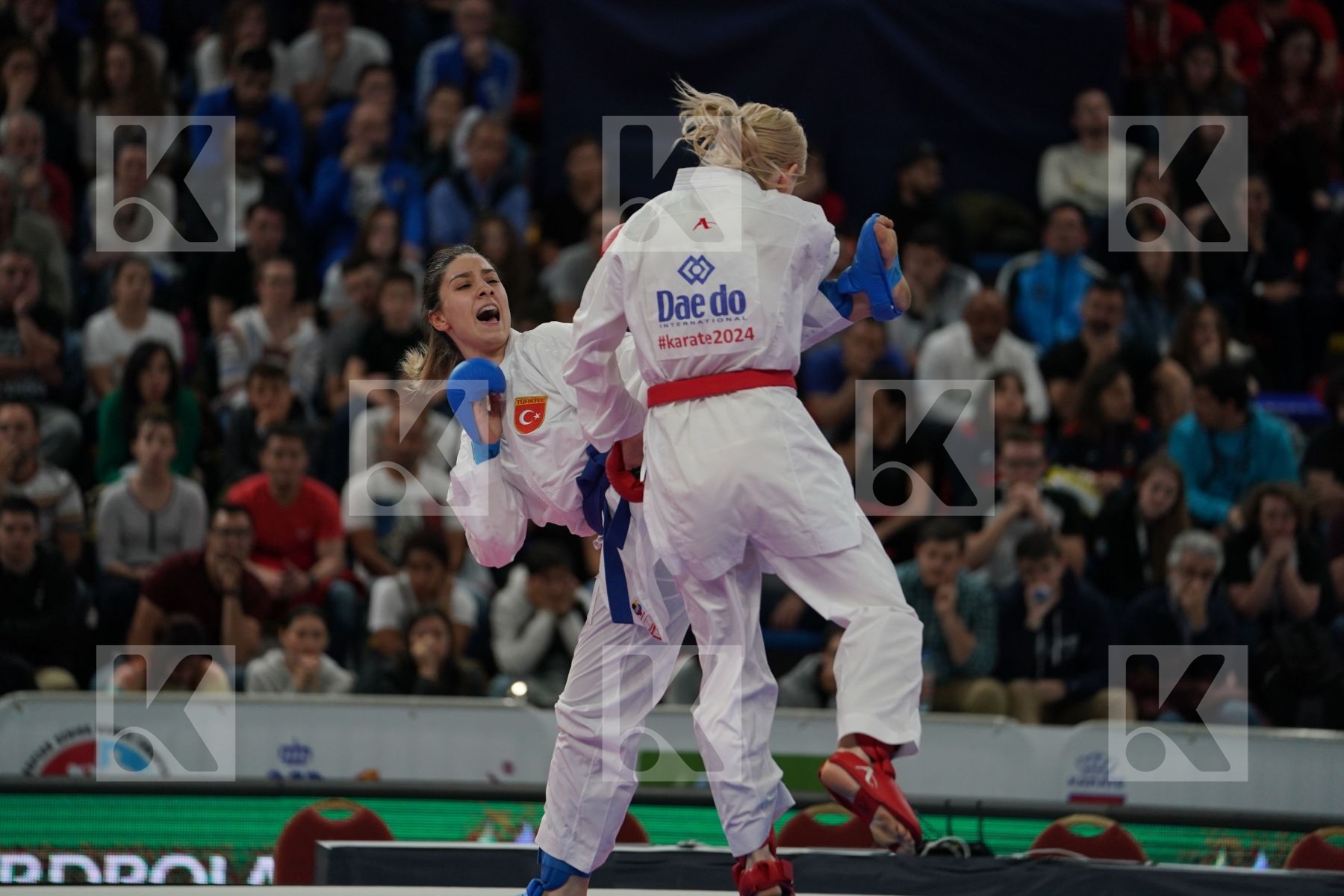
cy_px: 448
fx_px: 7466
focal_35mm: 200
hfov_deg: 10.3
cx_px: 672
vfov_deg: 6.9
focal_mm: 200
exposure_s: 1/1000
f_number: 2.8
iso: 1250
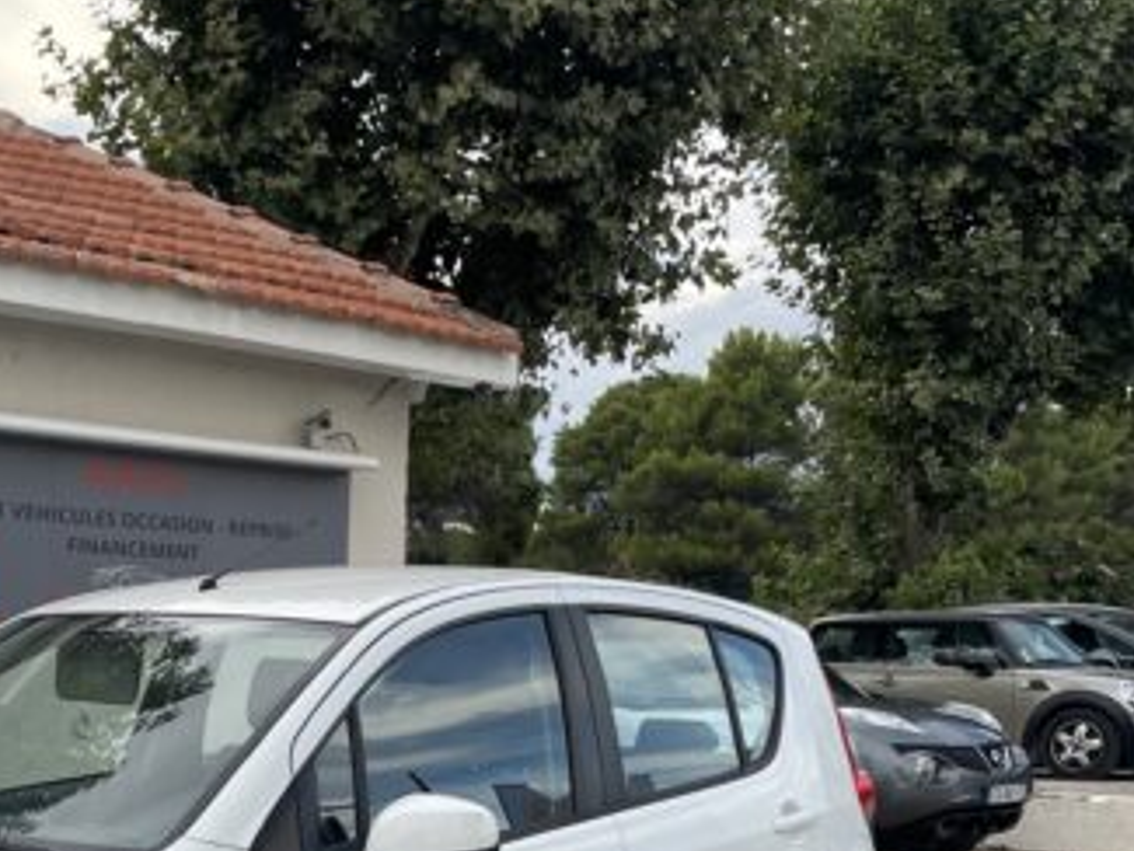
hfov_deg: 29.1
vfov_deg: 21.9
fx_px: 2097
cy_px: 889
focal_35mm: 64
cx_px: 133
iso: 32
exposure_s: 1/535
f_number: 1.6
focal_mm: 4.2
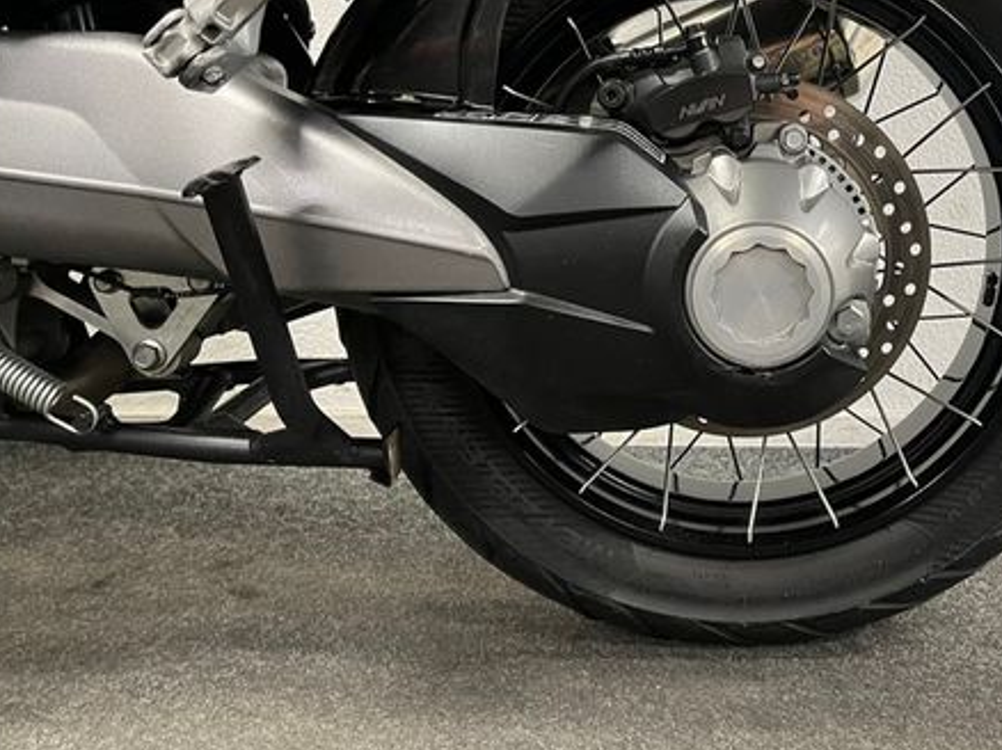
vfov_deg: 37.3
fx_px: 1099
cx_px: 707
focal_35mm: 38
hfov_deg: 47.8
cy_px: 249
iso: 320
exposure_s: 1/50
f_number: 1.6
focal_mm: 5.1
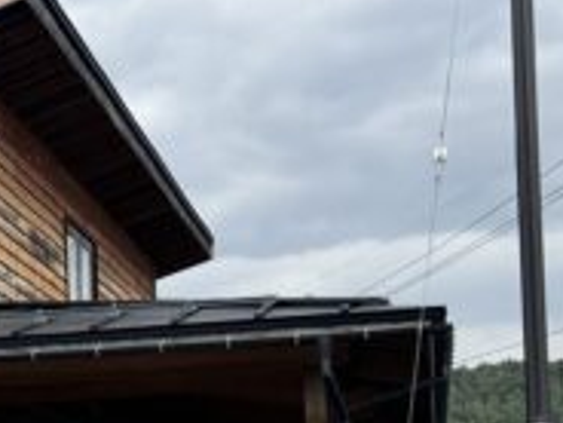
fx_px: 1838
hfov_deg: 15.9
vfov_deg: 13.0
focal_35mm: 113
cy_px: 414
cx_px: -288
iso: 50
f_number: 1.6
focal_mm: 5.96
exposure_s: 1/1328
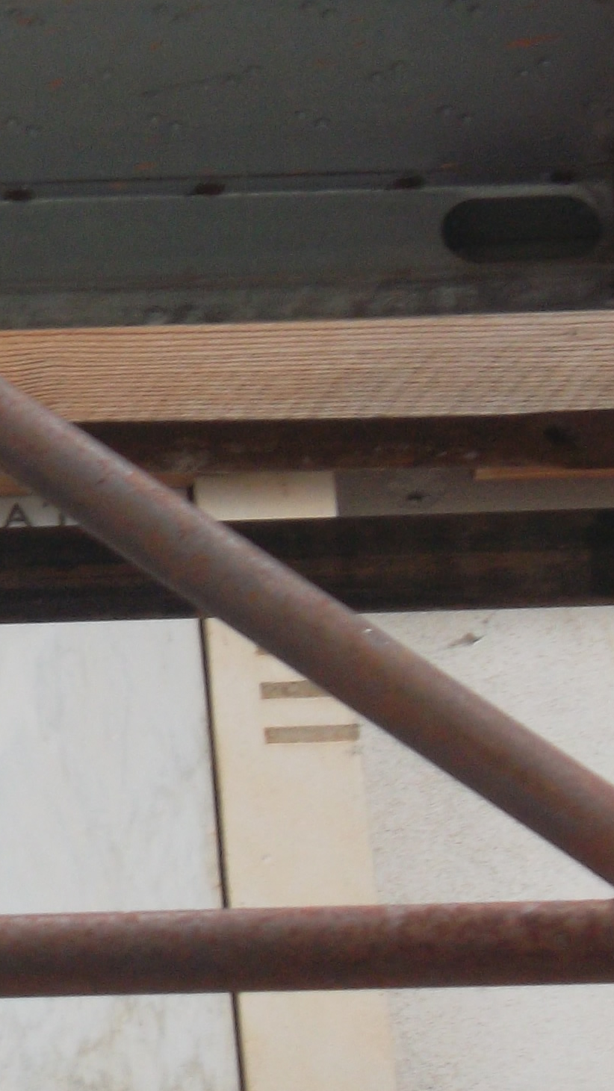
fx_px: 8016
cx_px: -521
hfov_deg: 4.3
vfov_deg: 7.8
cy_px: 974
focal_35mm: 277
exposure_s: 1/125
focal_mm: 15.4
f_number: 4.3
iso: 80
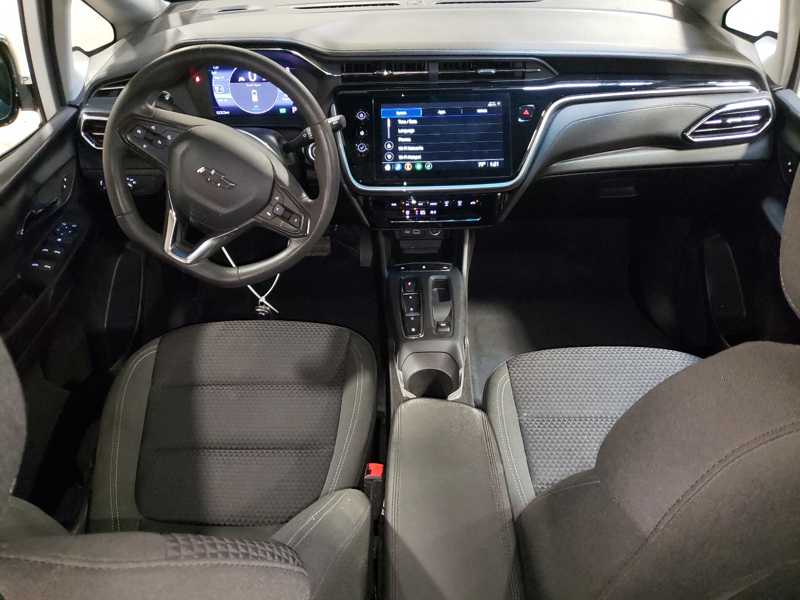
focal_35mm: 26
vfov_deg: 53.1
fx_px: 601
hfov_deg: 67.3
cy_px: 300
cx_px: 400
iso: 550
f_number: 1.5
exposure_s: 1/24
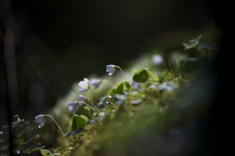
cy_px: 78
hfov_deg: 10.3
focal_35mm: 200
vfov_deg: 6.9
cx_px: 118
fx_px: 1304
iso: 200
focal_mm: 200
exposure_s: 1/2500
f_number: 2.8
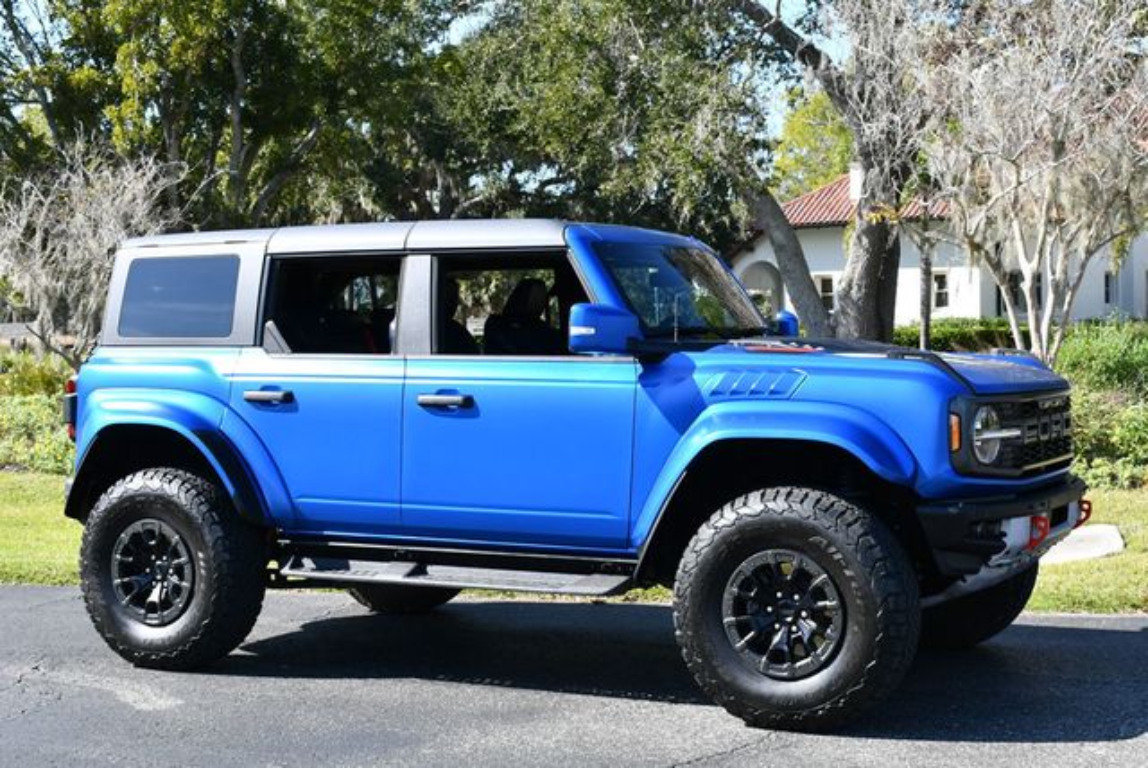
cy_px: 384
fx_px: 1787
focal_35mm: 56
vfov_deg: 24.2
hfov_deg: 35.6
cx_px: 574
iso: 200
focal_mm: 28
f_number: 8
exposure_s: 1/250
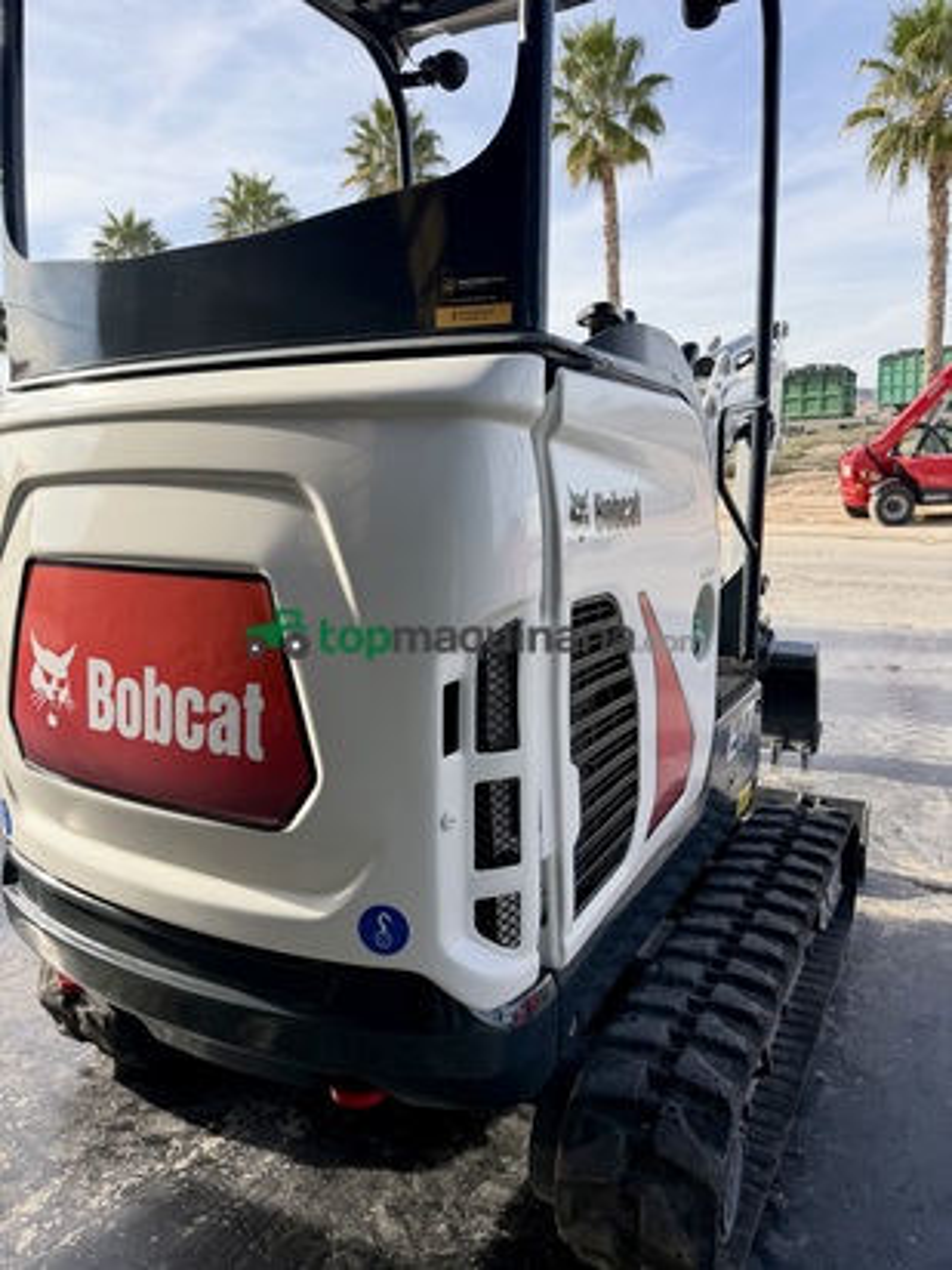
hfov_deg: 56.8
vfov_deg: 71.6
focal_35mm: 24
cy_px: 635
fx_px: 880
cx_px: 476
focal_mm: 6.76
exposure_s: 1/2232
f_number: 1.78
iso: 100
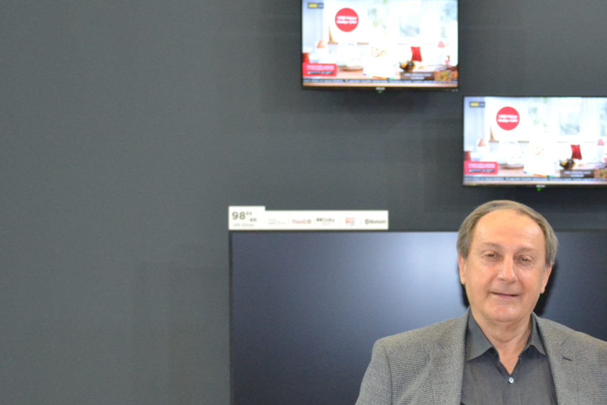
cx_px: 552
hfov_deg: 22.3
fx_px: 1501
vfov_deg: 15.3
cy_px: 325
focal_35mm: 89
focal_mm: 28
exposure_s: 1/60
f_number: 4.5
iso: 1600
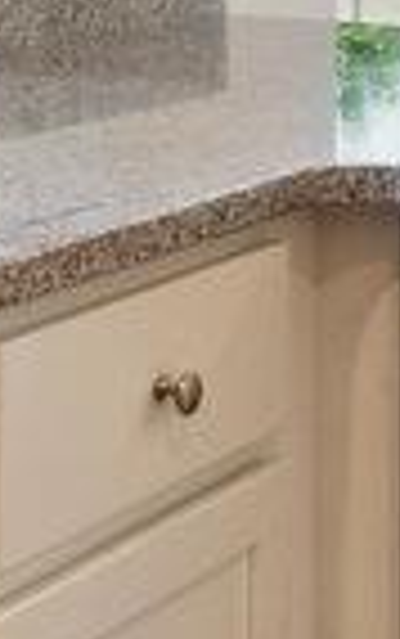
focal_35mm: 115
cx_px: 22
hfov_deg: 11.3
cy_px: -182
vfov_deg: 17.1
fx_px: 2002
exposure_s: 1/80
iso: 400
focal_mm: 16
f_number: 5.6
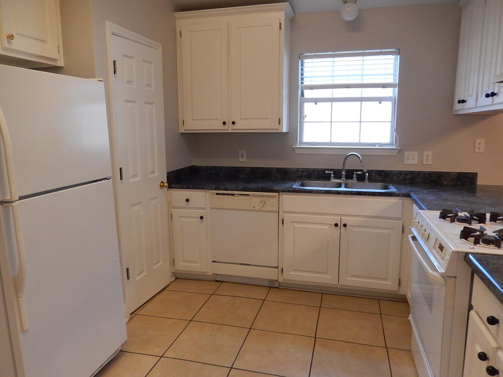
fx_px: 363
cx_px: 252
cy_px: 188
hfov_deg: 69.4
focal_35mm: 25
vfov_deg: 54.9
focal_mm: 4.5
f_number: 3.4
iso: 320
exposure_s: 1/30
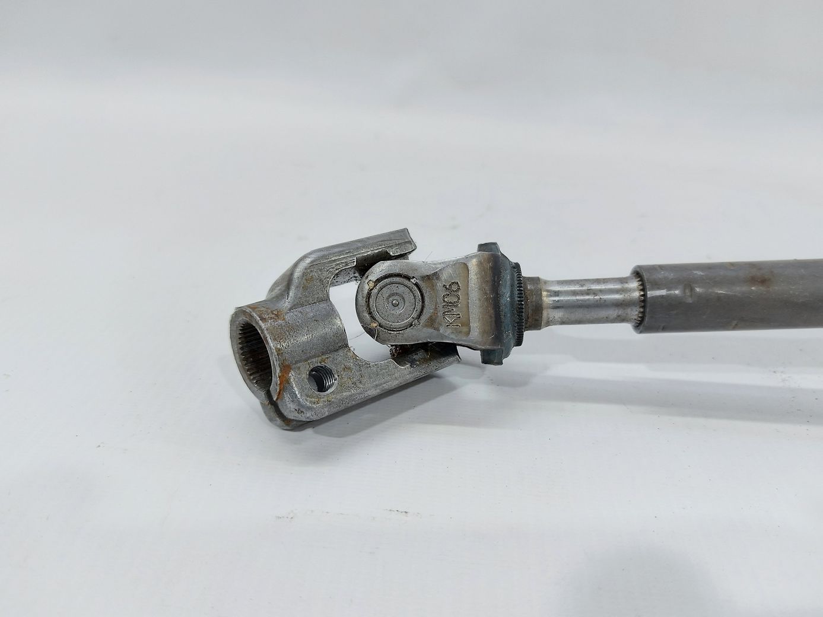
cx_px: 412
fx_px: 571
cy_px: 308
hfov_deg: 71.6
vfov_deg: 56.8
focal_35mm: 24
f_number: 1.8
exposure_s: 1/50
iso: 80
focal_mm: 5.23
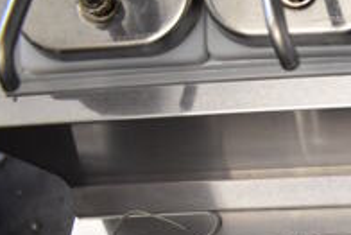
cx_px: 510
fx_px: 820
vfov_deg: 15.1
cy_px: 353
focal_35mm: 84
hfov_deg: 20.9
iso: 1100
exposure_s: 1/60
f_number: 4
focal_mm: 18
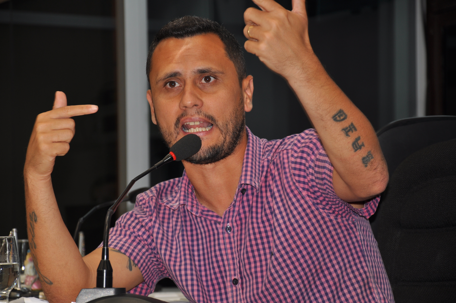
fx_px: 1860
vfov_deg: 9.3
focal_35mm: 147
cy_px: 152
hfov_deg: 14.0
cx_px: 228
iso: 200
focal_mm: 98
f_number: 5.6
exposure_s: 1/60
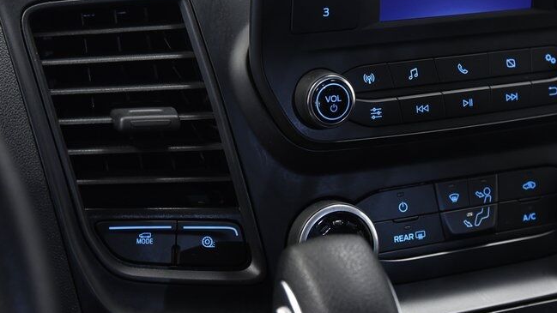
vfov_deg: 14.0
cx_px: 301
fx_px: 1270
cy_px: 93
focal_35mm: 86
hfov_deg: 24.7
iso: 1600
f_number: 4.5
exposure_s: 1/20
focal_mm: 52
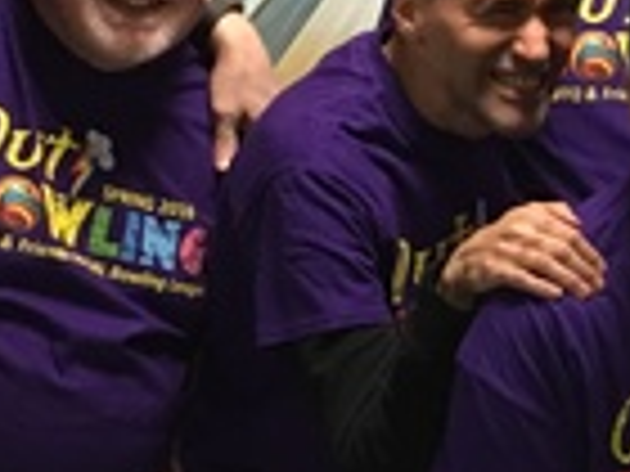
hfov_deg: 12.9
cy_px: 454
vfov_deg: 9.9
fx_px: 2712
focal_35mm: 149
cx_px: 738
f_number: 2.2
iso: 80
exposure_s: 1/8
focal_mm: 4.15
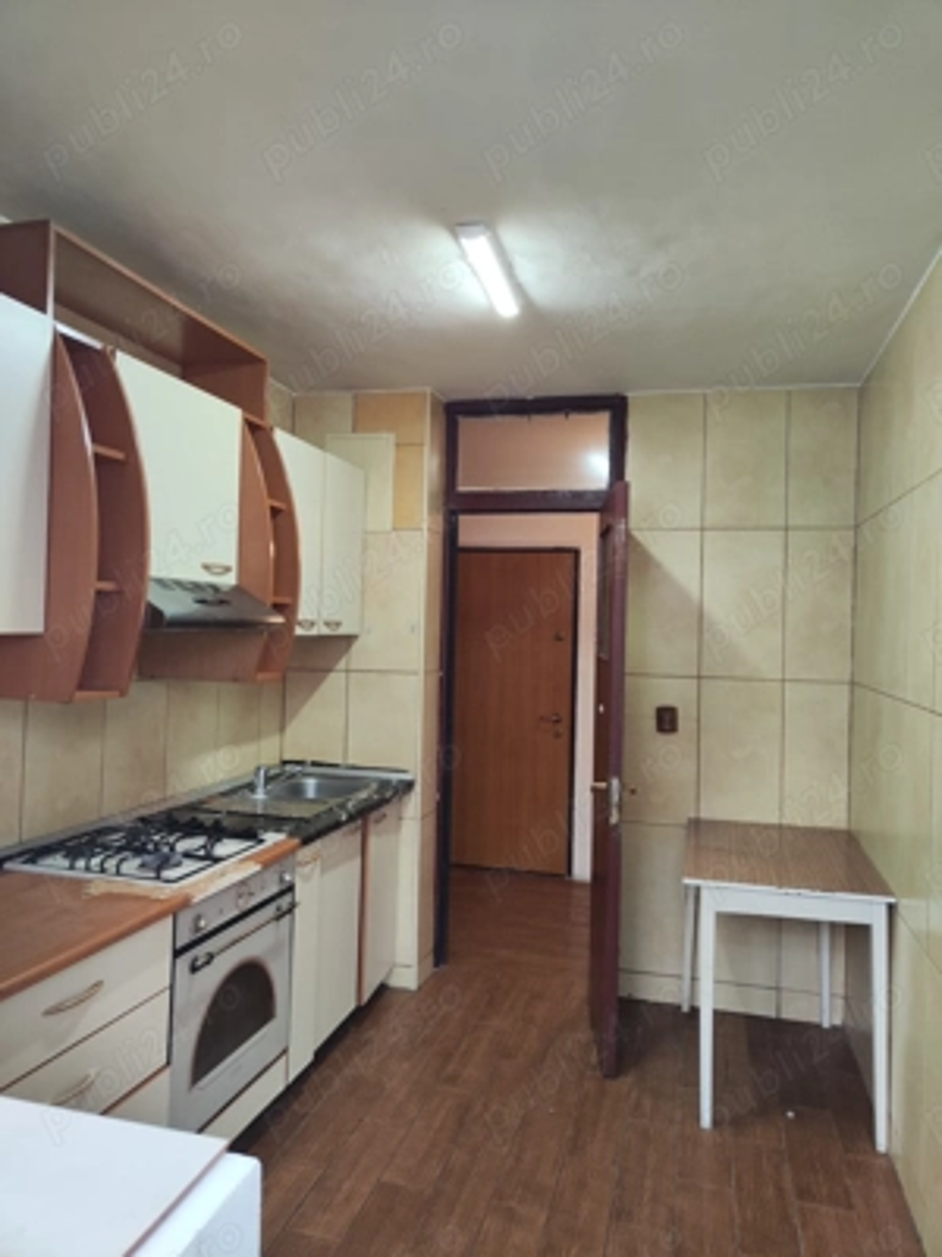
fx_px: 871
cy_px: 628
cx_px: 471
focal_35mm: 24
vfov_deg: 71.6
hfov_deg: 56.8
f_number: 1.88
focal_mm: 5.59
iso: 203
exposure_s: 1/85.3
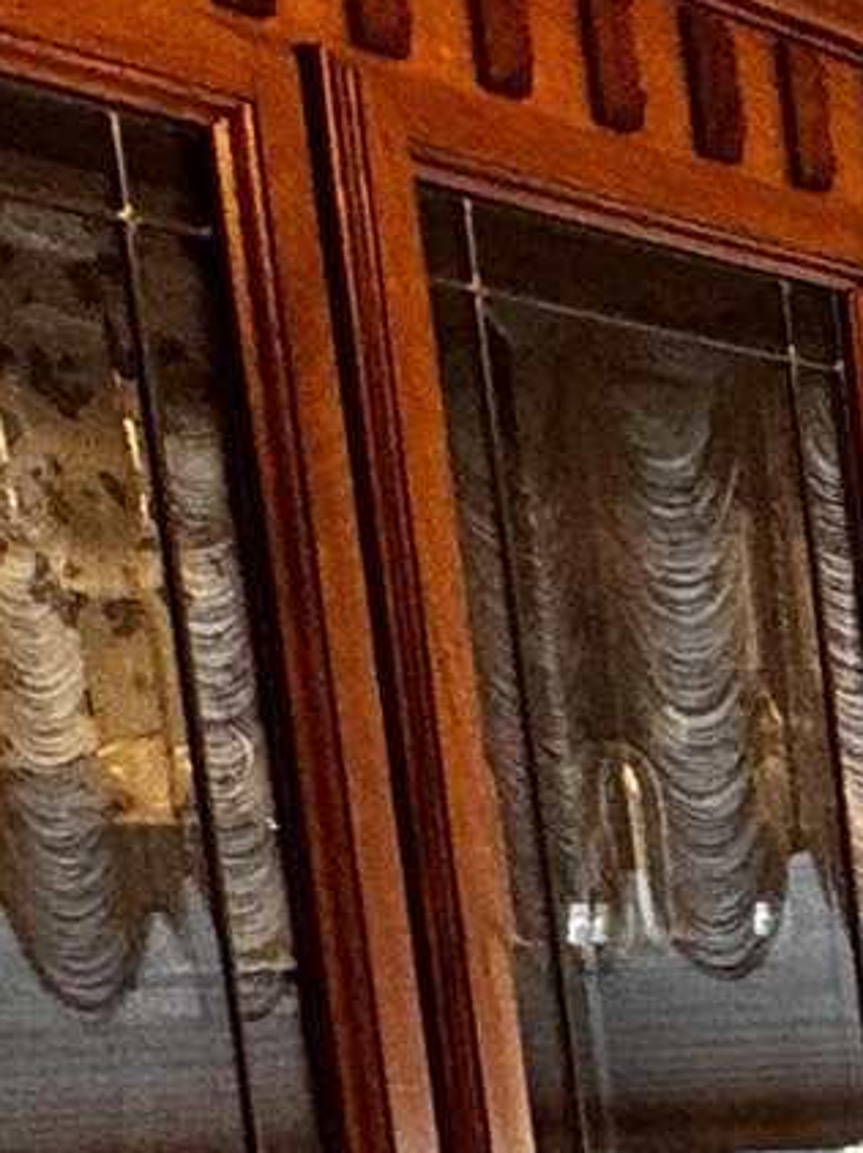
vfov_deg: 18.5
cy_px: 1284
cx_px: 3313
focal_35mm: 102
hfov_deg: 8.5
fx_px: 3394
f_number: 2.2
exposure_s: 1/120
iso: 100
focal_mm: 2.22
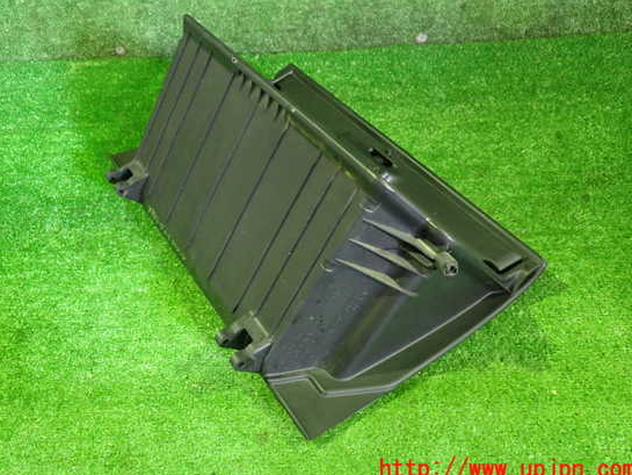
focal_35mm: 33
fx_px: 603
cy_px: 223
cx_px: 293
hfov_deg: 55.3
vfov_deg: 42.9
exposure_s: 1/20
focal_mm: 5.4
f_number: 2.3
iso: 800
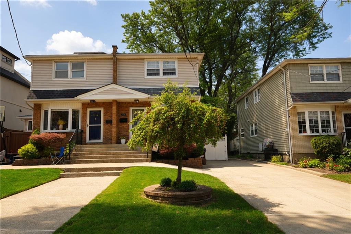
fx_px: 249
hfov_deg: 70.5
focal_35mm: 26
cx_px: 176
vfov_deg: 50.4
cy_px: 117
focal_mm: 25.5
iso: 100
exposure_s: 1/125
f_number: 8
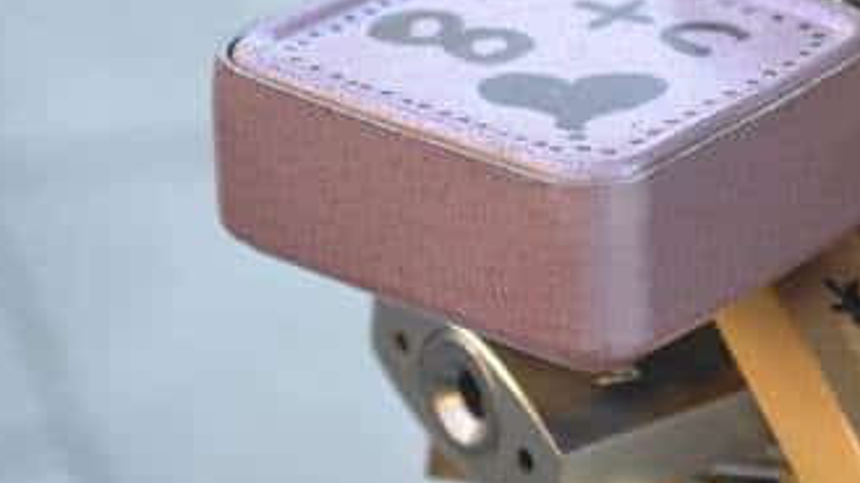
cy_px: 93
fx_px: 3626
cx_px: 737
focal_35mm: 159
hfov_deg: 13.4
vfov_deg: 7.6
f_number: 5.6
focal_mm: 52
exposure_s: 1/50
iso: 400
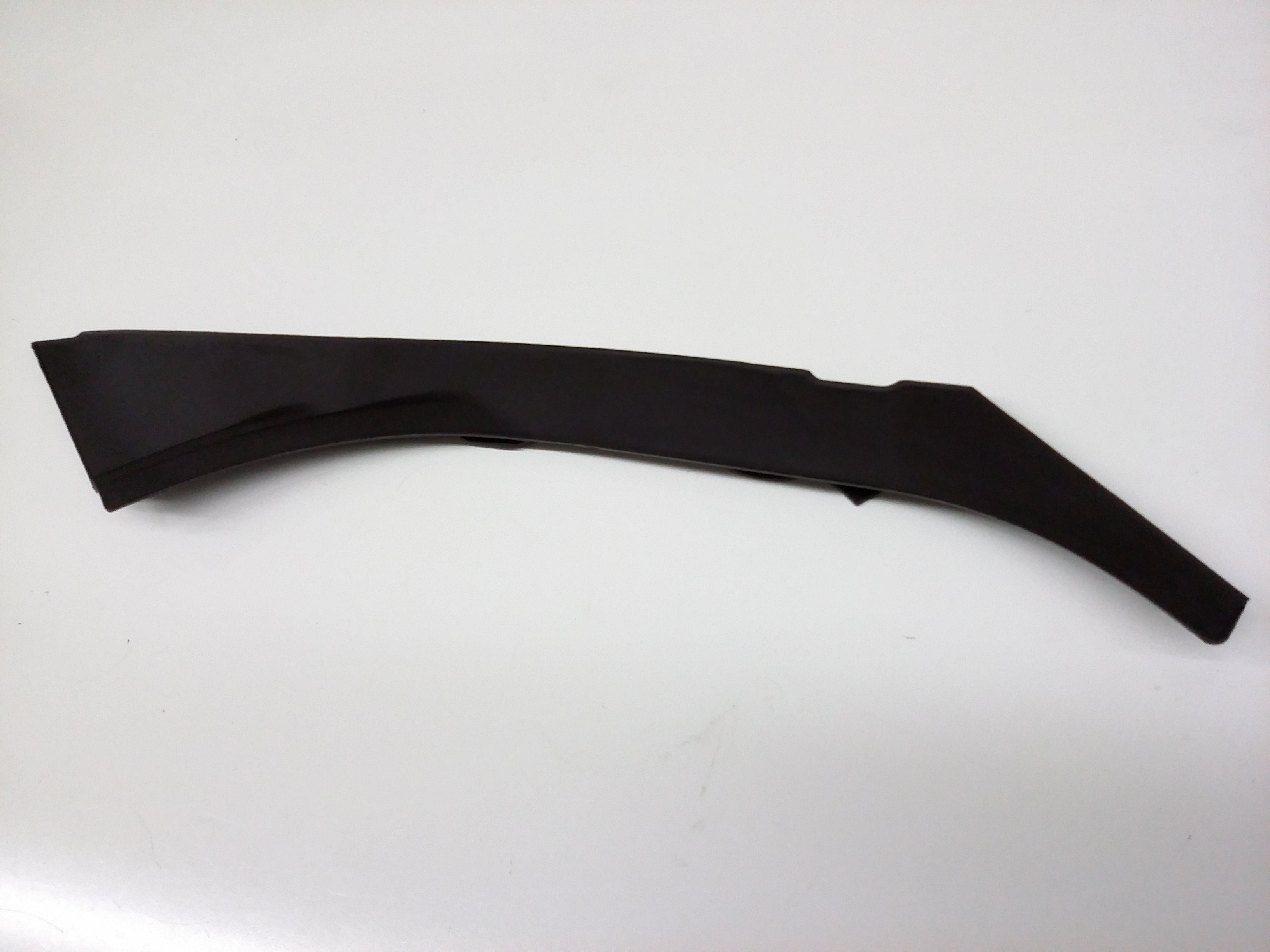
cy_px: 476
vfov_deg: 44.2
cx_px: 635
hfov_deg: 56.8
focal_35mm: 32
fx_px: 1174
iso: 200
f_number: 2.4
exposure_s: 1/24
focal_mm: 3.4
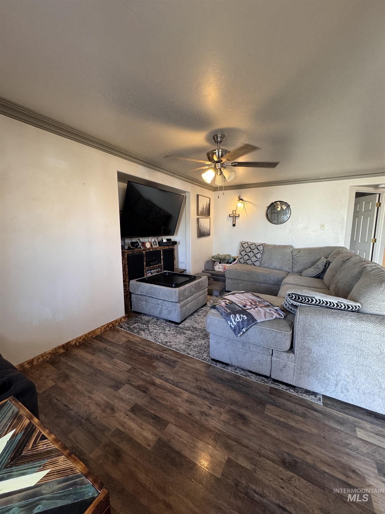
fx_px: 208
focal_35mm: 14
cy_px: 257
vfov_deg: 102.1
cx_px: 192
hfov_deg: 85.7
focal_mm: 2.22
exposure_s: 1/60
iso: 250
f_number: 2.2
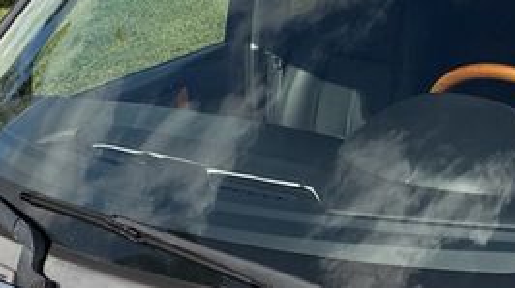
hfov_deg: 32.7
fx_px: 859
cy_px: 108
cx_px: 387
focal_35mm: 63
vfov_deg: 19.0
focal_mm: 6.76
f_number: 1.78
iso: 80
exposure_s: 1/4673
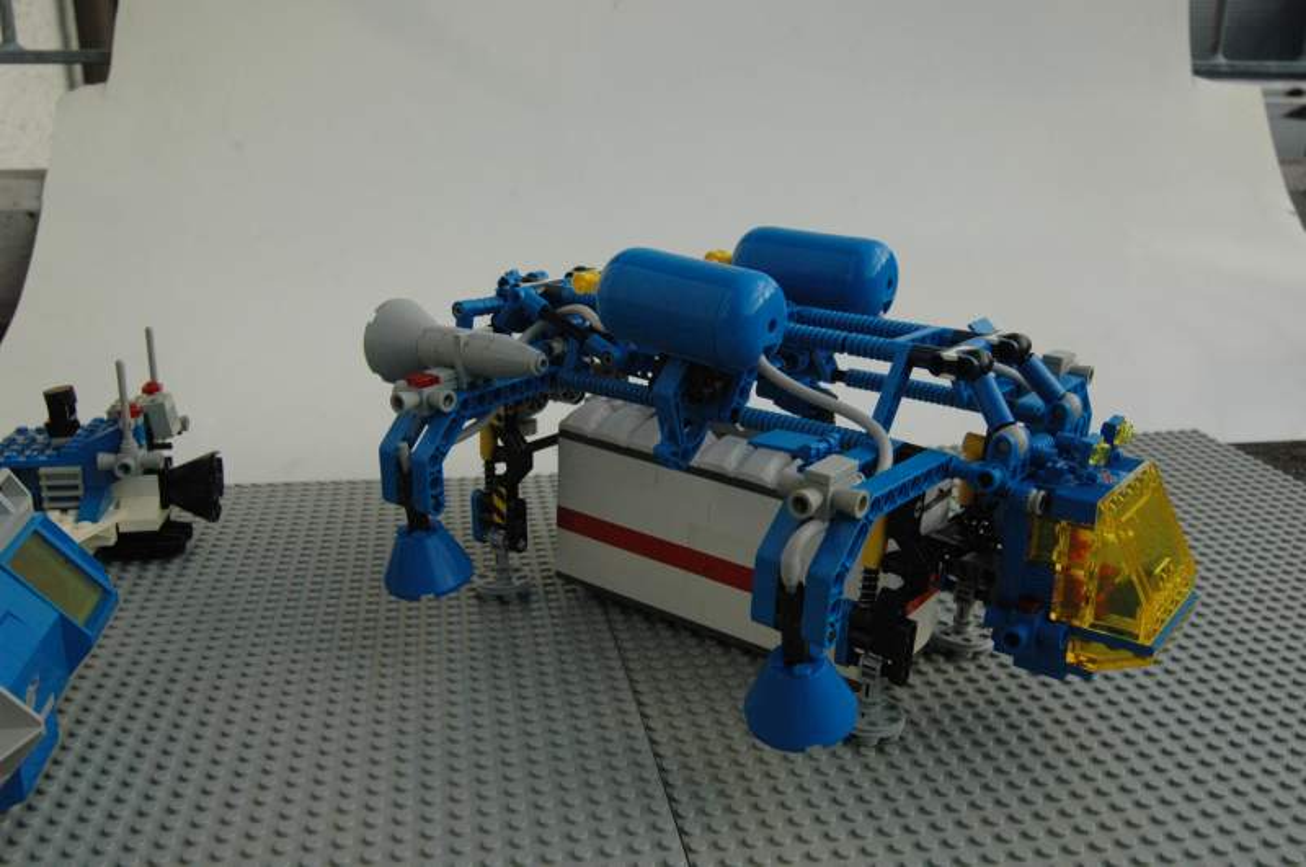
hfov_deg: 57.3
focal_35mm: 33
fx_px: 1195
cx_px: 653
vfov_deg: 39.9
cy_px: 434
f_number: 10
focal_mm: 22
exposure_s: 1/400
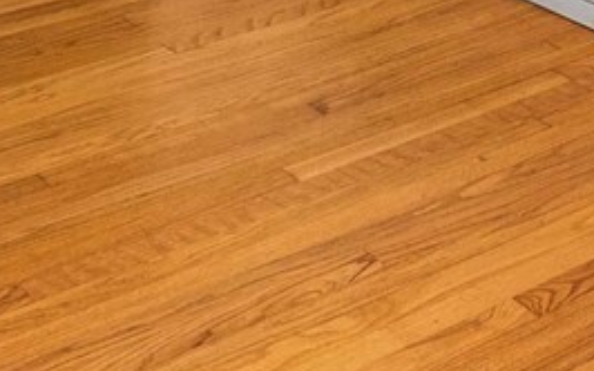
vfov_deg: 11.7
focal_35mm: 91
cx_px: 586
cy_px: -527
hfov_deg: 22.0
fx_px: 1473
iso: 160
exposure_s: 1/60
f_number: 7.1
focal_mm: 14
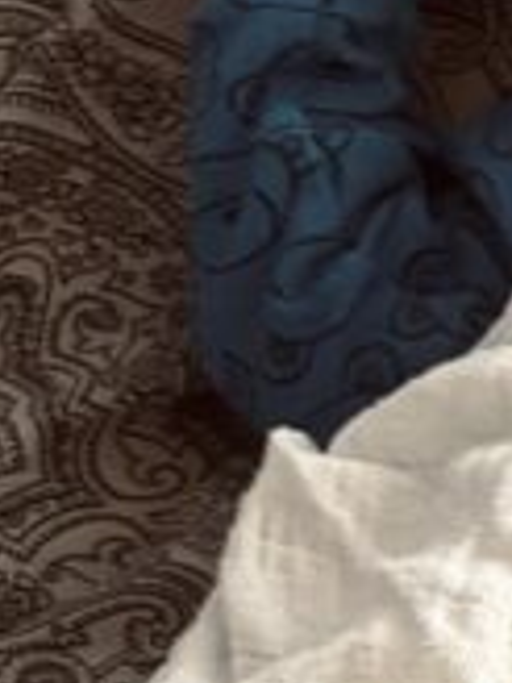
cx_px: 1380
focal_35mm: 162
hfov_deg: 8.2
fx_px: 3195
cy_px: 2078
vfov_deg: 9.4
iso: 400
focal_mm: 5.96
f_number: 1.6
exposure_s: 1/59
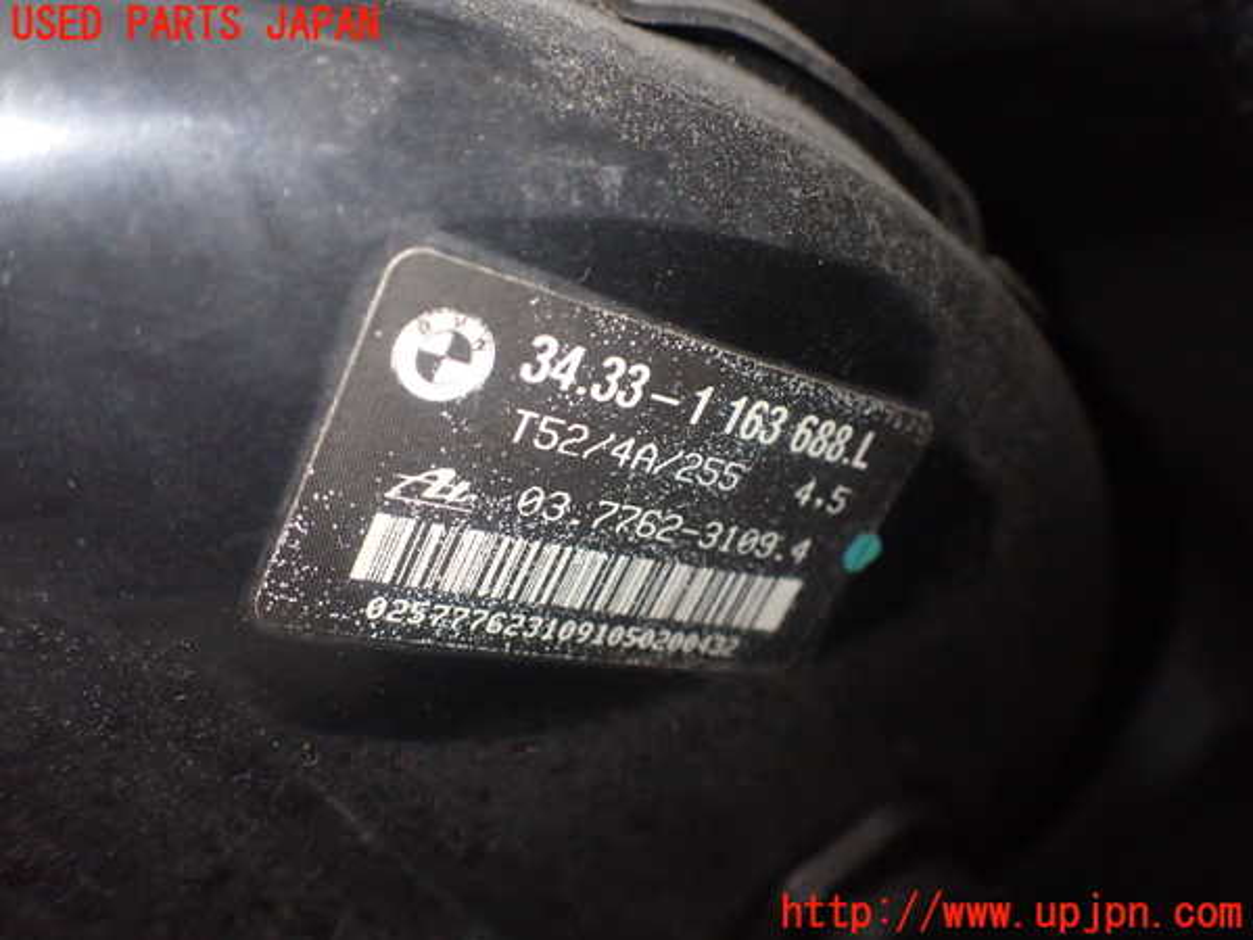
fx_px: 1086
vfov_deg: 46.8
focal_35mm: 30
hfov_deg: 60.0
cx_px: 626
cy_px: 470
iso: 800
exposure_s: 1/125
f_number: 2.3
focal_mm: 5.4
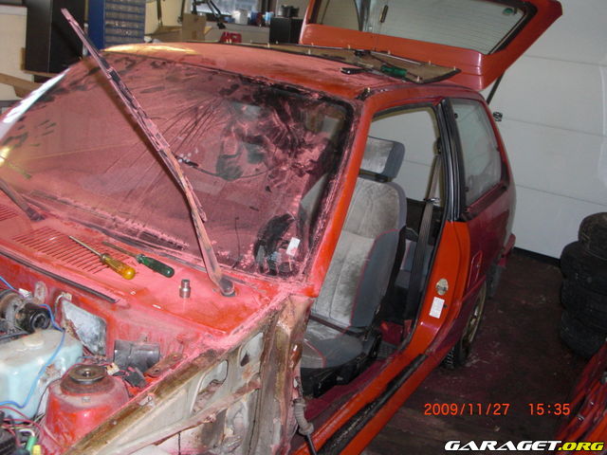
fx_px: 631
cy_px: 228
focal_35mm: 36
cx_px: 304
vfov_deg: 39.7
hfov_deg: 51.4
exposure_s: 1/60
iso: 200
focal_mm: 6.3
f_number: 2.8
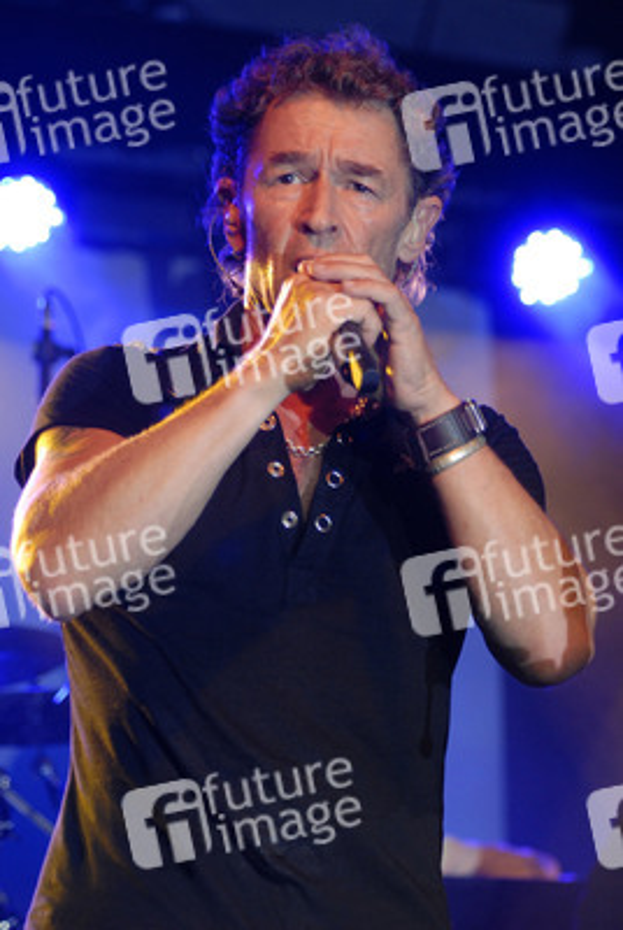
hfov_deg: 9.7
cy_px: 465
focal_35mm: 142
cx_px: 312
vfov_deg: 14.4
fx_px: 3686
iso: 800
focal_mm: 95
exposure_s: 1/50
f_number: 5
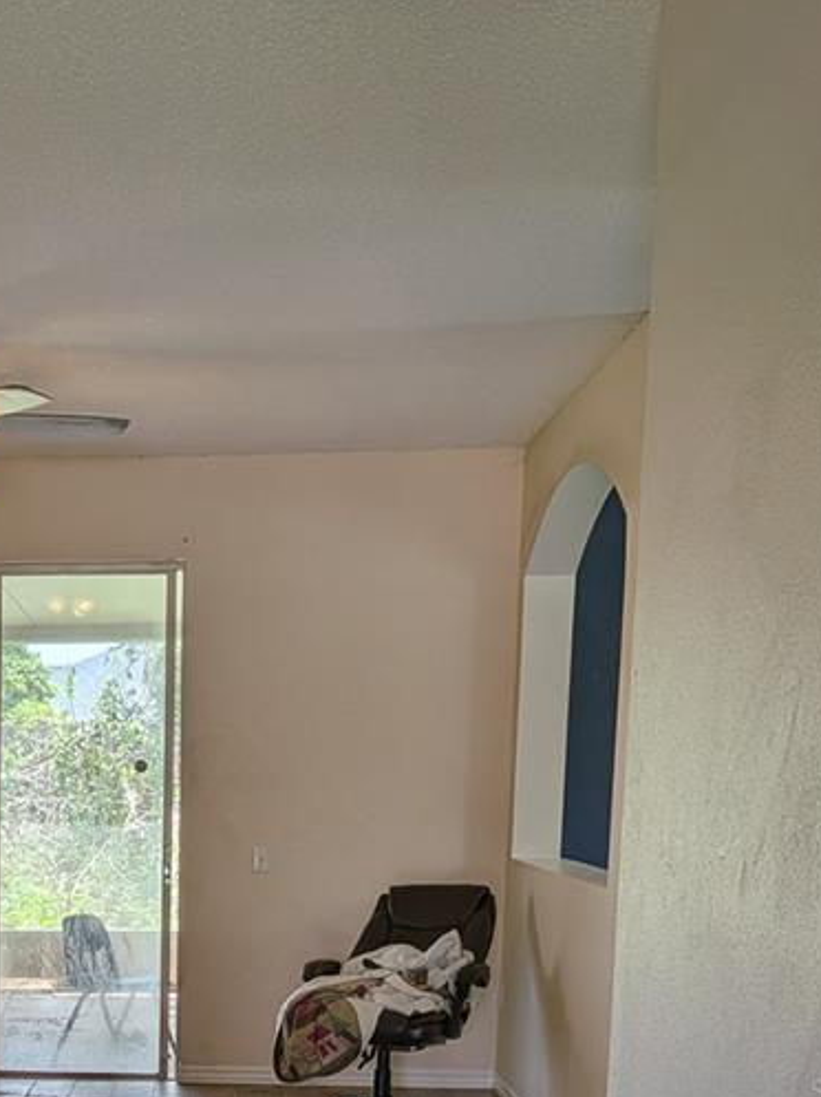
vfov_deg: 30.9
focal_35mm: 58
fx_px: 1837
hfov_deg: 23.9
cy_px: 1090
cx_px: -26
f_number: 1.7
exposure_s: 1/580
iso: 29
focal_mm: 4.53
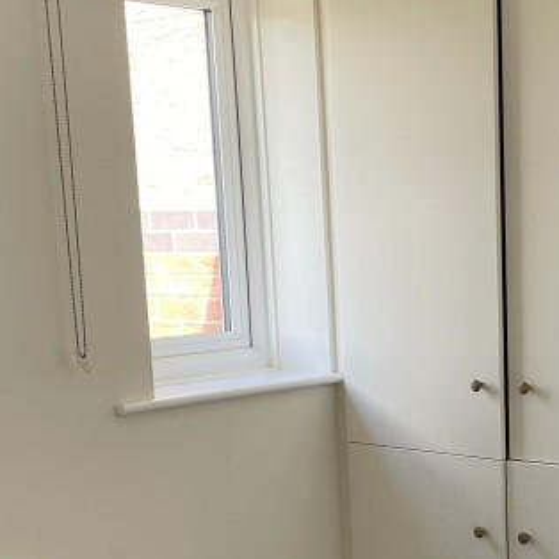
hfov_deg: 22.8
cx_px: 440
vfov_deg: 22.6
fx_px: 1370
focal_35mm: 75
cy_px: 470
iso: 100
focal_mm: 4.2
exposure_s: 1/121
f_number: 1.6
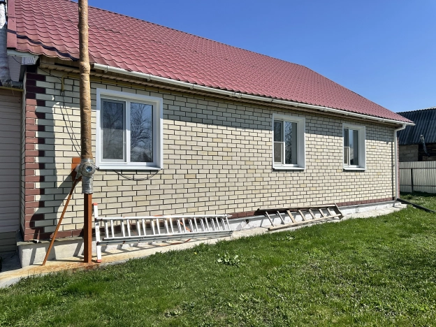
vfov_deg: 56.8
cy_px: 164
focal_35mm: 24
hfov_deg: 71.6
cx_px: 218
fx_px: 302
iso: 80
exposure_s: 1/8197
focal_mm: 6.86
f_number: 1.78
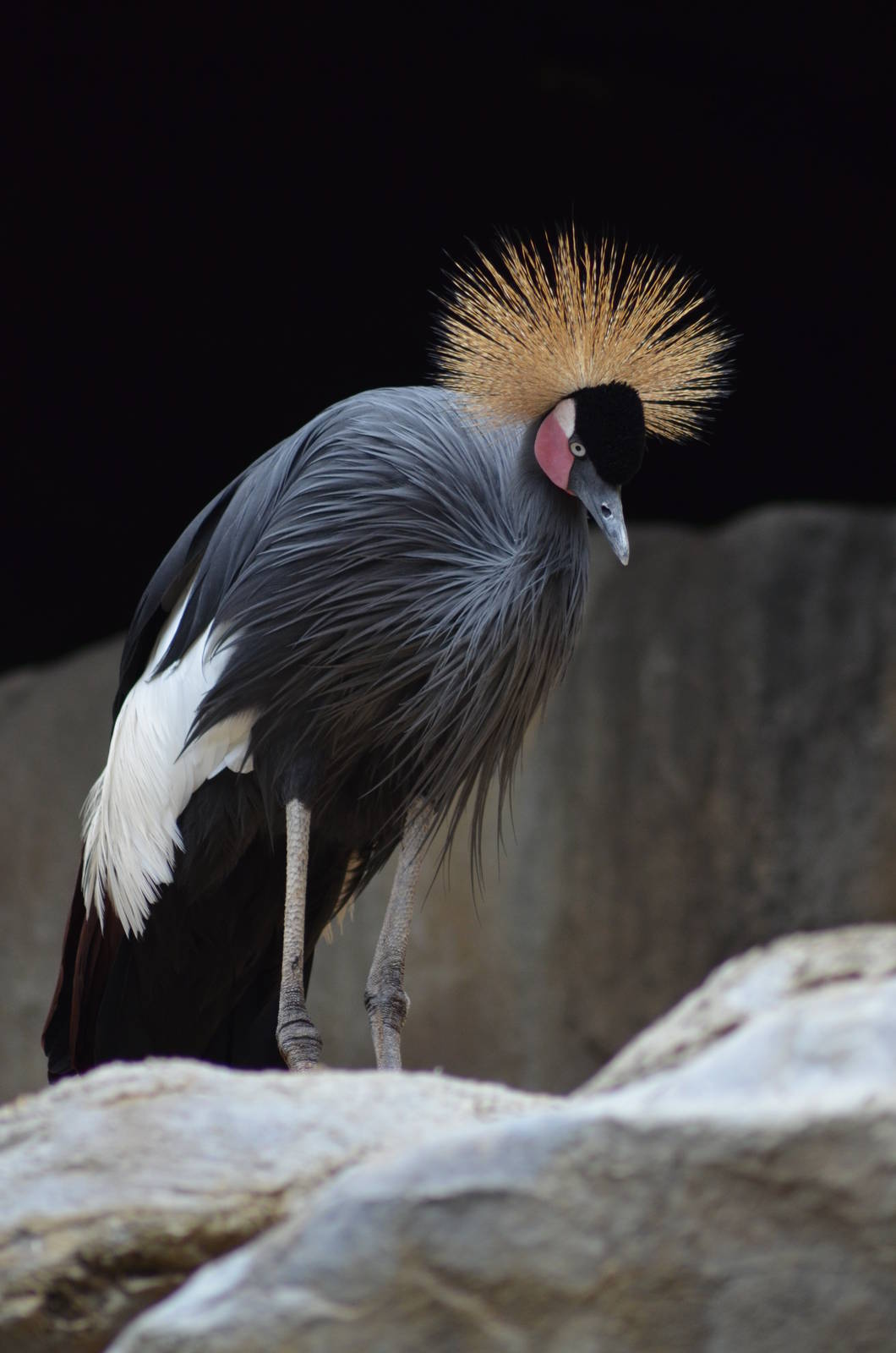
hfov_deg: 3.5
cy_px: 676
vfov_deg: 5.3
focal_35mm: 390
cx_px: 448
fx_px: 14622
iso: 720
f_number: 5
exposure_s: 1/1000
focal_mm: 260
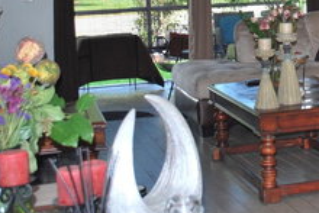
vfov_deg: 15.7
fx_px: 754
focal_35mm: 85
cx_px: 321
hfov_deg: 22.9
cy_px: -14
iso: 200
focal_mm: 26
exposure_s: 1/60
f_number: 4.5
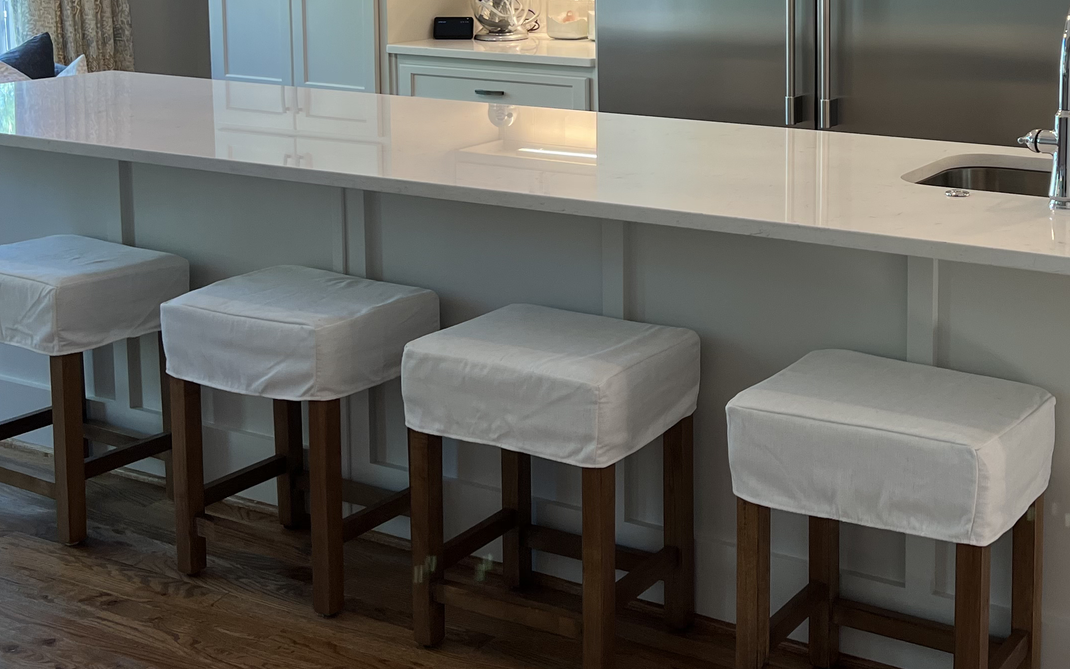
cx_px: 791
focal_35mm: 52
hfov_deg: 38.0
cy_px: 77
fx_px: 1516
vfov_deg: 24.2
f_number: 1.5
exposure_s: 1/120
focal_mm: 5.7
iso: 80
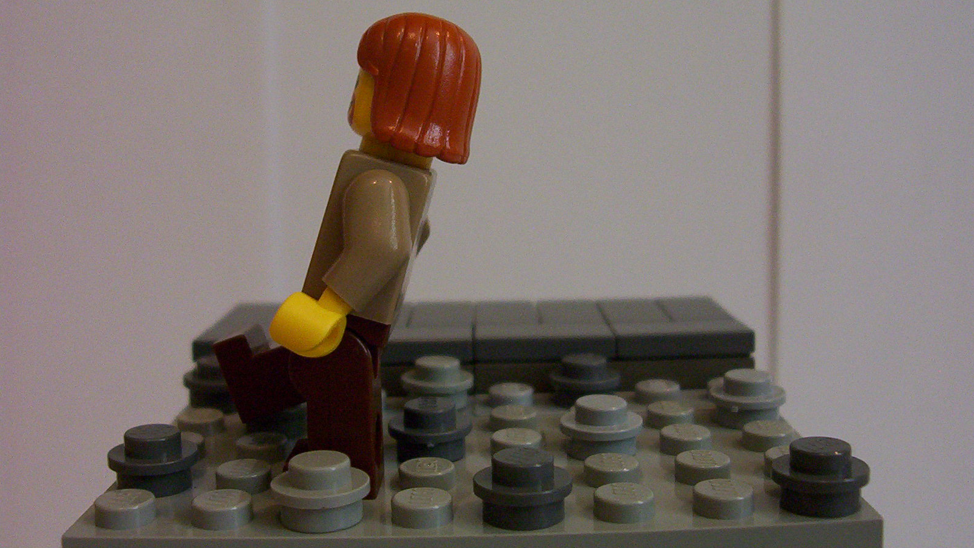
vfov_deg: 24.8
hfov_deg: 42.9
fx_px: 1240
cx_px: 495
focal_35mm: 48
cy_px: 176
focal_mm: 5.77
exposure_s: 1/48.8
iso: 200
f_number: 2.73
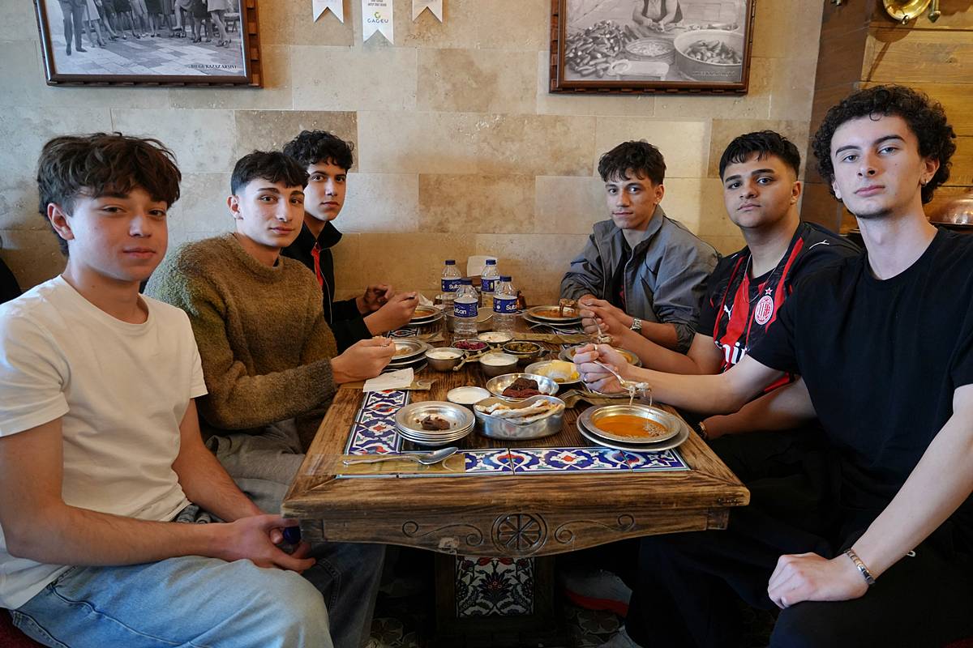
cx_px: 486
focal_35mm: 24
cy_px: 324
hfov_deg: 73.7
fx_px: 649
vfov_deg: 53.1
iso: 4000
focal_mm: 24
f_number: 4
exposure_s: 1/160
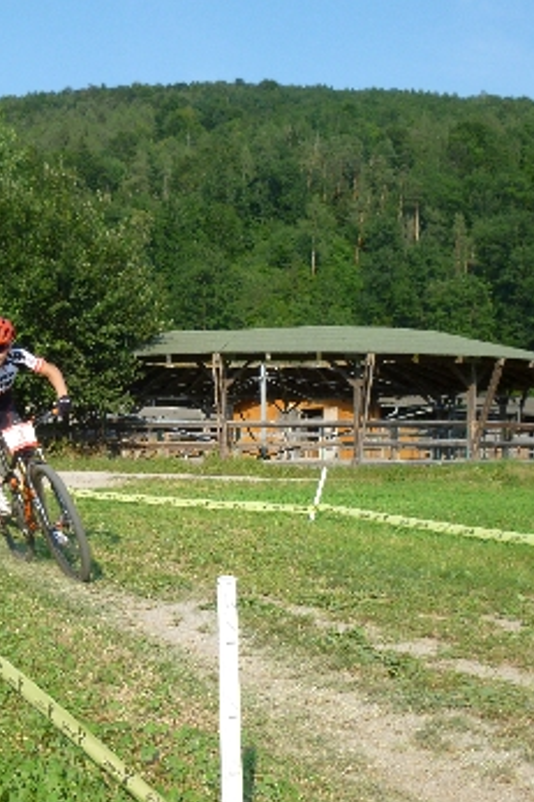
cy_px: 418
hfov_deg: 29.2
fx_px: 1002
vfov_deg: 43.6
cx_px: 106
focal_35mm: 45
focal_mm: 4.5
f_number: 3.1
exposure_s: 1/500
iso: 100
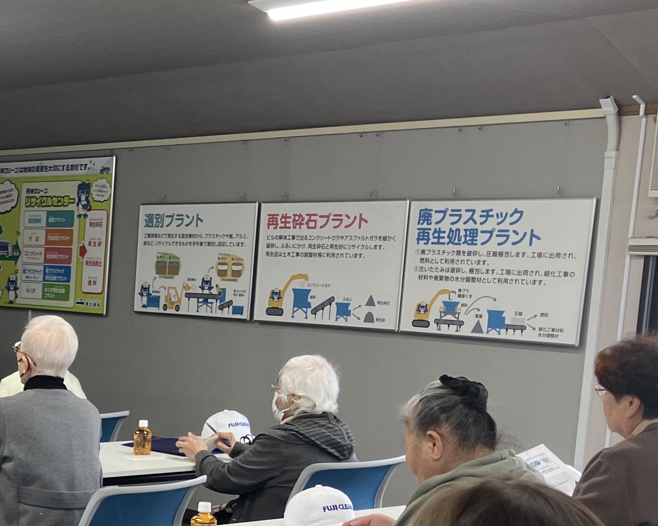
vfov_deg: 19.9
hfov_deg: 23.2
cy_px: 509
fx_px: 1460
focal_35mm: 75
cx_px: -139
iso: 40
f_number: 1.8
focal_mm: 3.99
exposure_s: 1/60
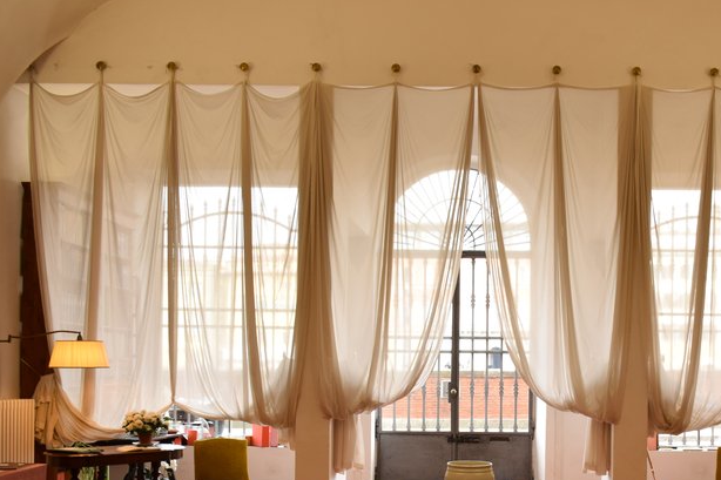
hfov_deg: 42.8
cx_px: 504
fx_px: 901
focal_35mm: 45
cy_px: 371
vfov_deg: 29.3
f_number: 3.5
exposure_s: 1/25
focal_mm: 18
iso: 100
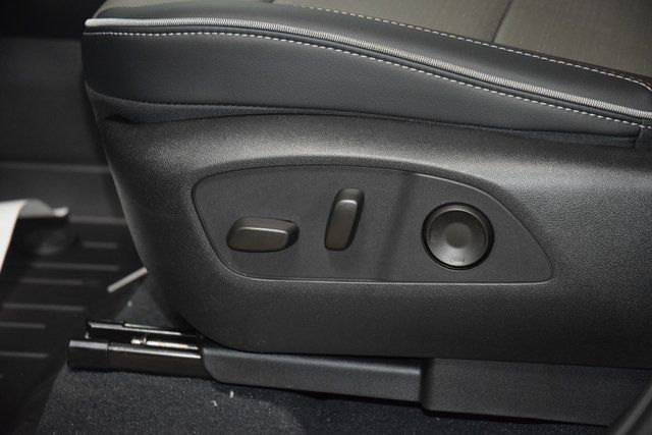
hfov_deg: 19.5
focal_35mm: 105
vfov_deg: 13.0
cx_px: 326
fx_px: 1902
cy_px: 218
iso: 3200
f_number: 4.5
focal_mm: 70
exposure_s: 1/80
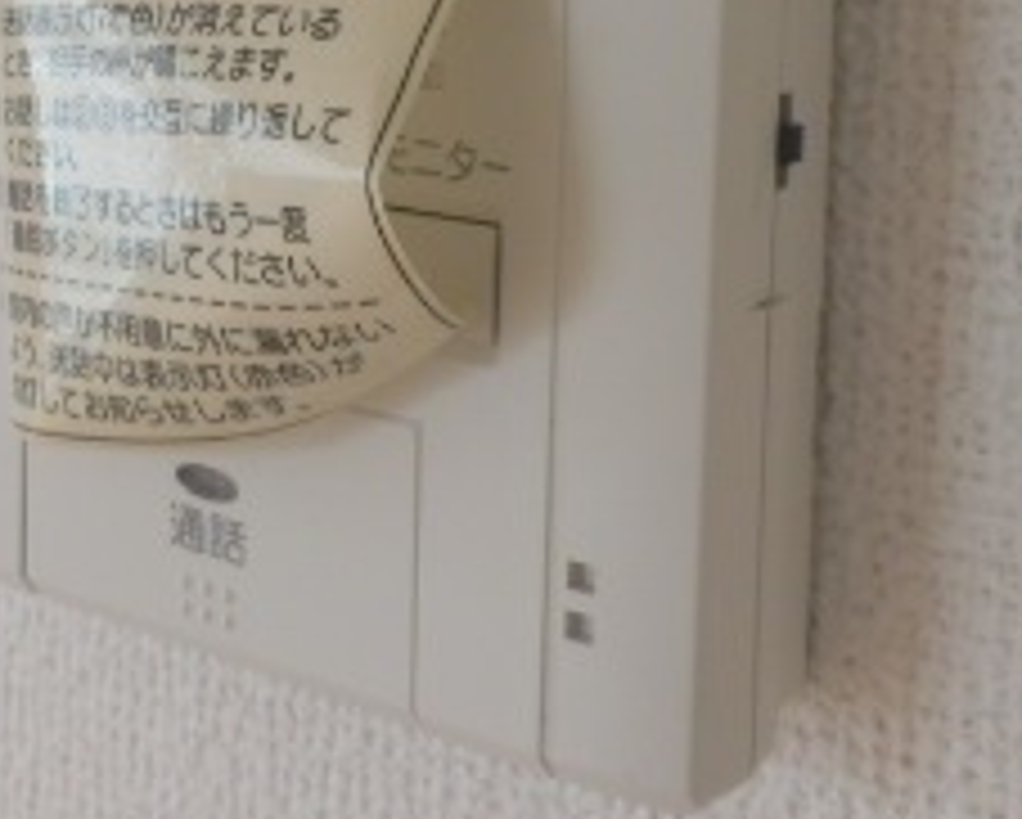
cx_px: 81
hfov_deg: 27.5
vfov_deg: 22.1
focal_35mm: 66
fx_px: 1998
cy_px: -50
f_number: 3
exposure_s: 1/30
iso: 80
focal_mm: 4.2
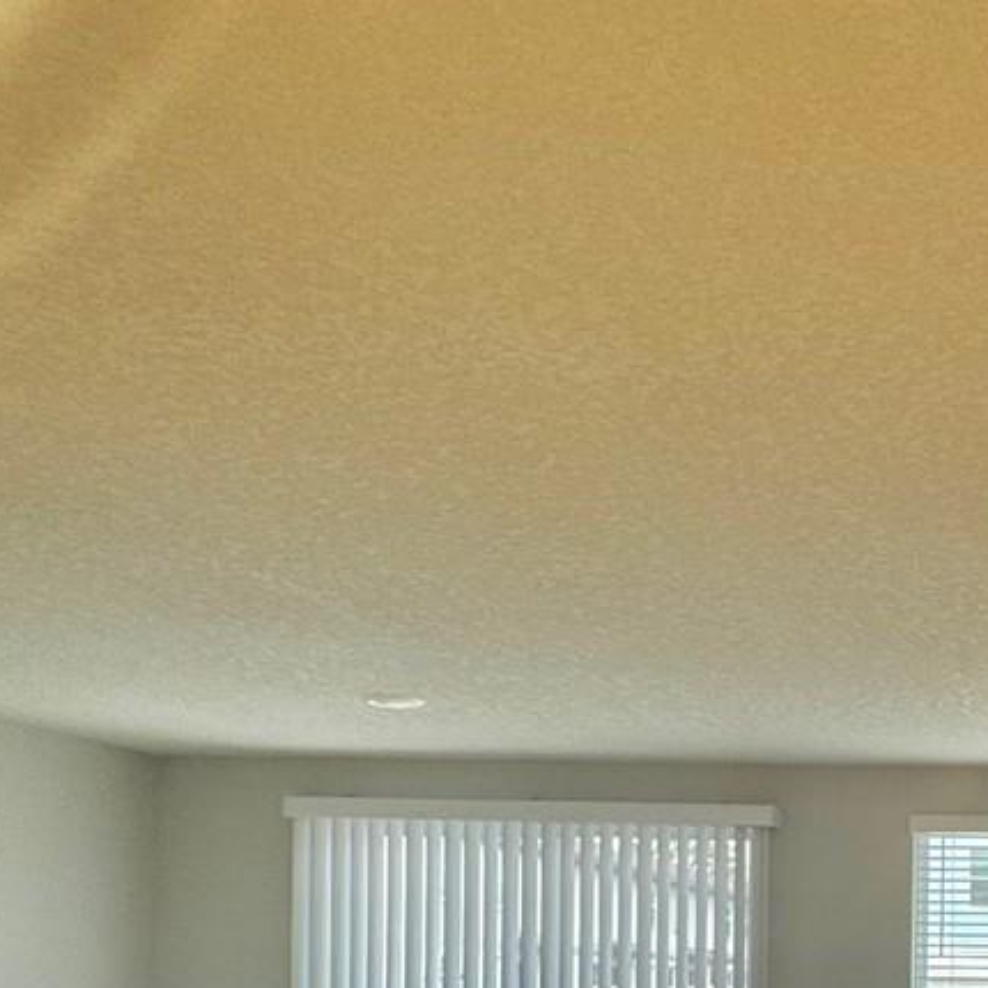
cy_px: 993
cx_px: 1163
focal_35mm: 46
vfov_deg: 33.6
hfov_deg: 31.3
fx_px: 1485
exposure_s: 1/120
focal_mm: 2.22
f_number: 2.2
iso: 80
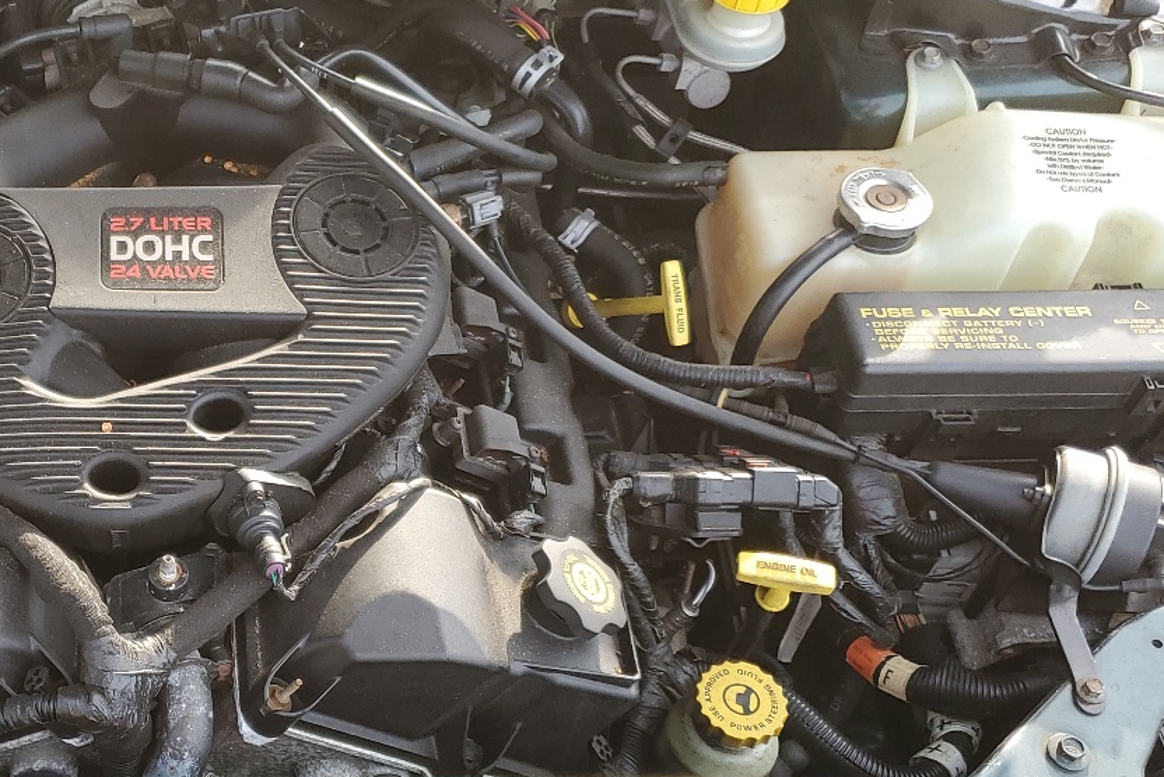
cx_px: 162
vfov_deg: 26.0
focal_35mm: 52
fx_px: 1682
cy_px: 463
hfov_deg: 36.3
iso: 50
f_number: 1.5
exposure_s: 1/200
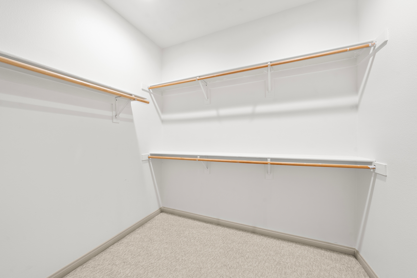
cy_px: 139
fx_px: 151
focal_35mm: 13
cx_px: 208
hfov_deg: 108.3
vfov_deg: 85.4
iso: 320
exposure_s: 1/3
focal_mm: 13
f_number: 8
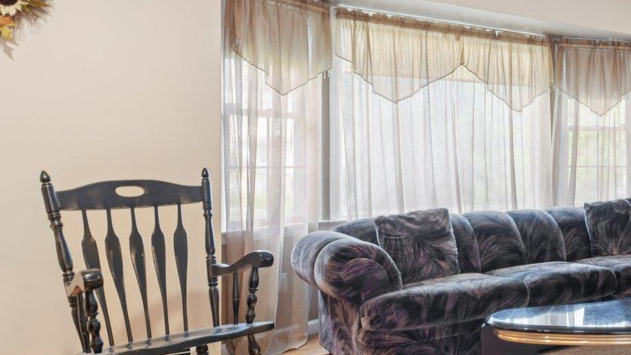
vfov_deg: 29.7
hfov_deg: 41.1
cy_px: 161
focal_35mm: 40
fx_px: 669
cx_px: 685
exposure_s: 1/3
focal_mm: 17
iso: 320
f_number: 8
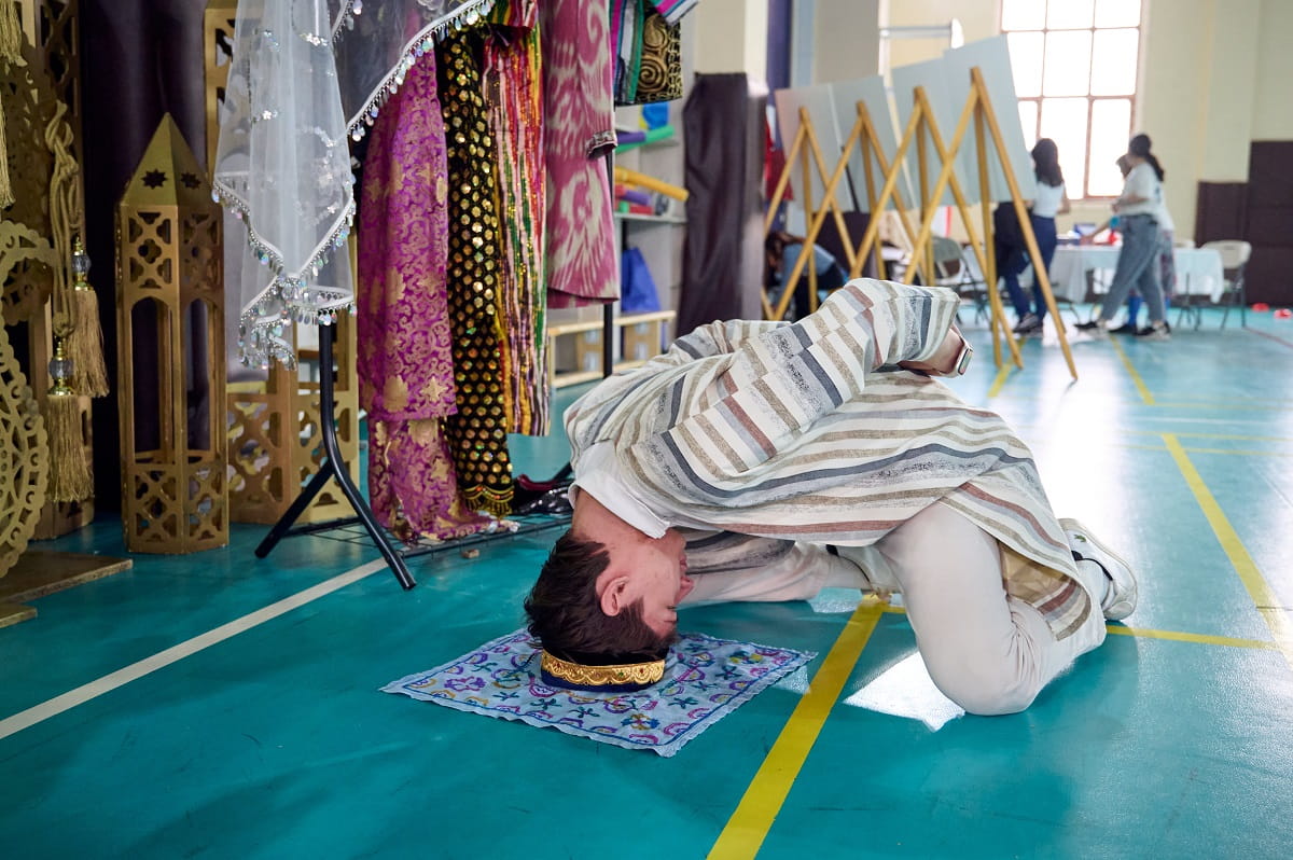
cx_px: 646
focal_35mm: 37
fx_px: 1328
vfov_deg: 35.9
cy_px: 430
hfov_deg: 51.9
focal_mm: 37
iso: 4000
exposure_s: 1/160
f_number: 4
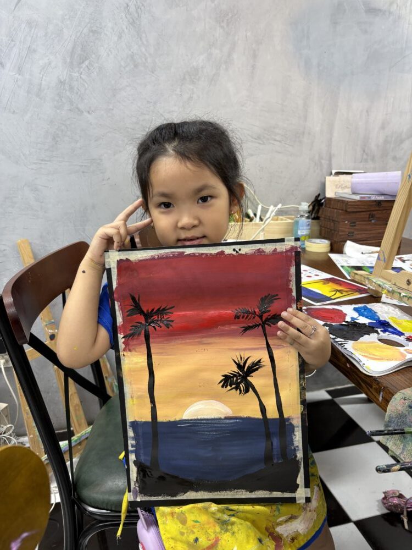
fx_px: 413
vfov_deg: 67.3
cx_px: 206
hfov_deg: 53.1
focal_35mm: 26
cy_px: 275
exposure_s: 1/100
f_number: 1.6
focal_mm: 5.96
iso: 100
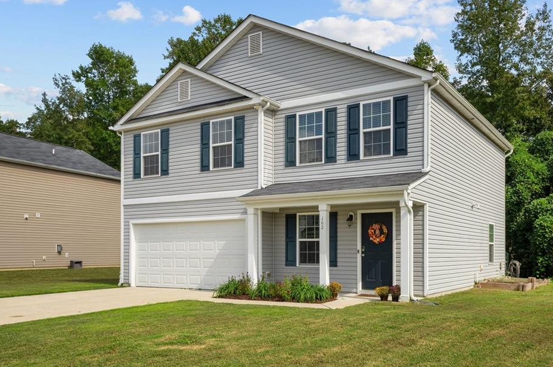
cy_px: 179
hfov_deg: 58.7
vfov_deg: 41.0
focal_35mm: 32
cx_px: 291
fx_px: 491
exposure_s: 1/250
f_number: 9
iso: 160
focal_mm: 29
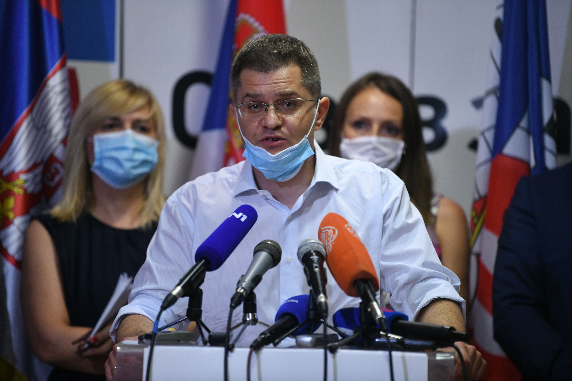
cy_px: 190
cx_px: 286
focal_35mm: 200
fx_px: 3178
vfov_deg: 6.9
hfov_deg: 10.3
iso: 1250
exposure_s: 1/125
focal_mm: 200
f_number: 2.8
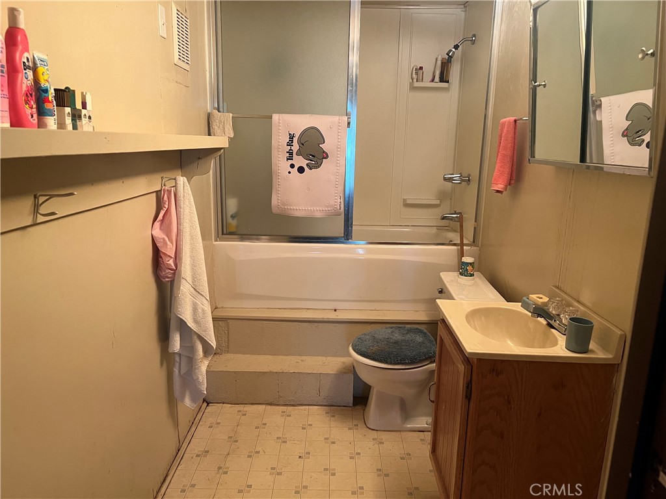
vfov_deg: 53.1
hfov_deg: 67.3
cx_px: 333
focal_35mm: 26
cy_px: 250
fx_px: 500
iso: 250
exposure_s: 1/60
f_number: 1.5
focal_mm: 5.7
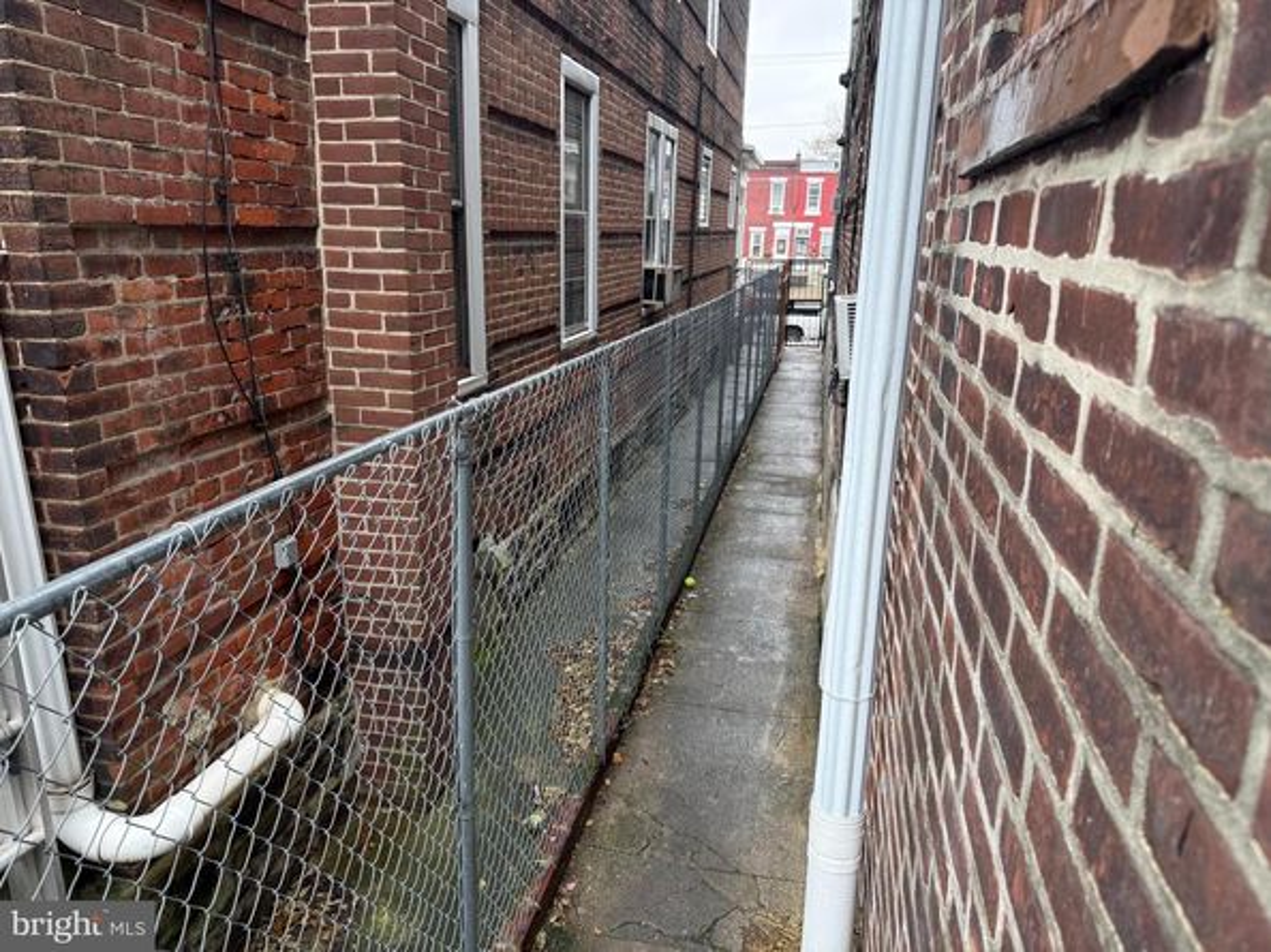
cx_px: 636
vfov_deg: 56.8
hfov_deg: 71.6
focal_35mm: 24
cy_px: 476
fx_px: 881
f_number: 1.78
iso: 80
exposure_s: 1/121
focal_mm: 6.76
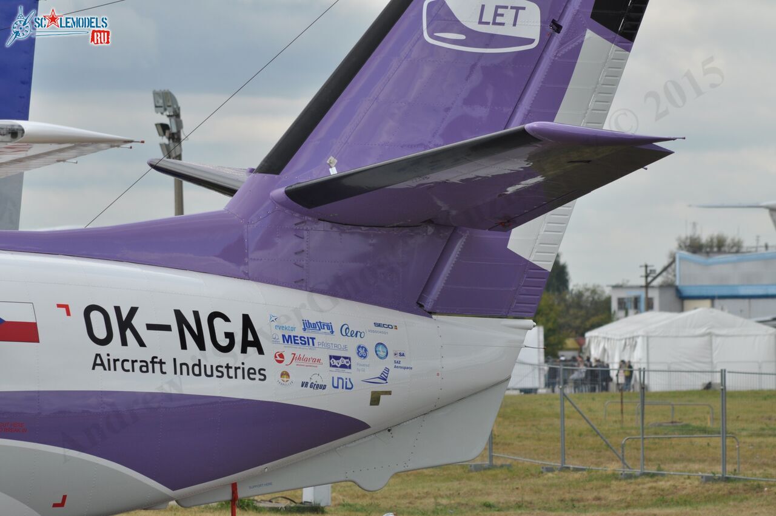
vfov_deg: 4.4
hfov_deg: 6.5
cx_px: 388
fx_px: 6781
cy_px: 258
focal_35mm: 315
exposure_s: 1/320
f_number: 8
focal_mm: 210
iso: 200
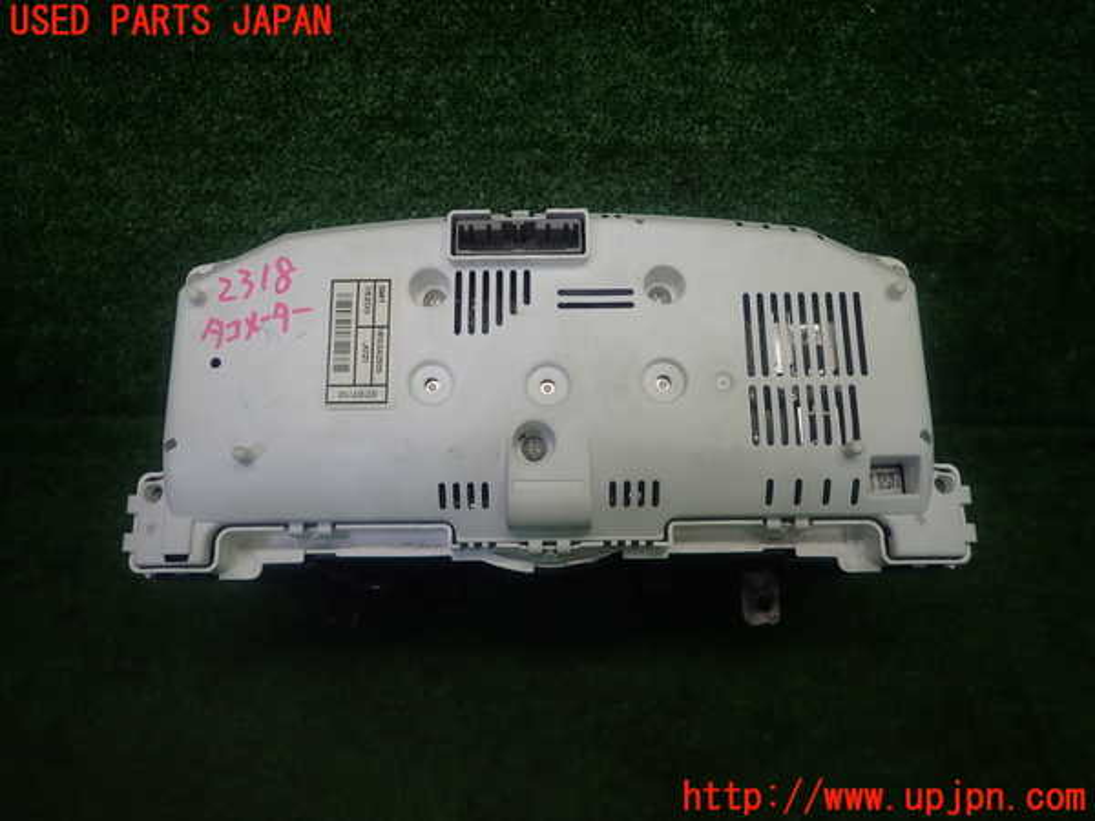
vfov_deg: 54.9
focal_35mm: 25
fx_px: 791
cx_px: 548
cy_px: 410
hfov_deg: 69.4
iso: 100
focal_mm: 4.5
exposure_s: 1/100
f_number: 2
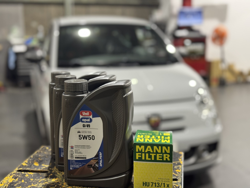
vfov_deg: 30.3
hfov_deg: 39.7
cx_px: 125
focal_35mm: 48
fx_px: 347
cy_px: 94
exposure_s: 1/60
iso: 125
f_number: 1.78
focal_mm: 6.76
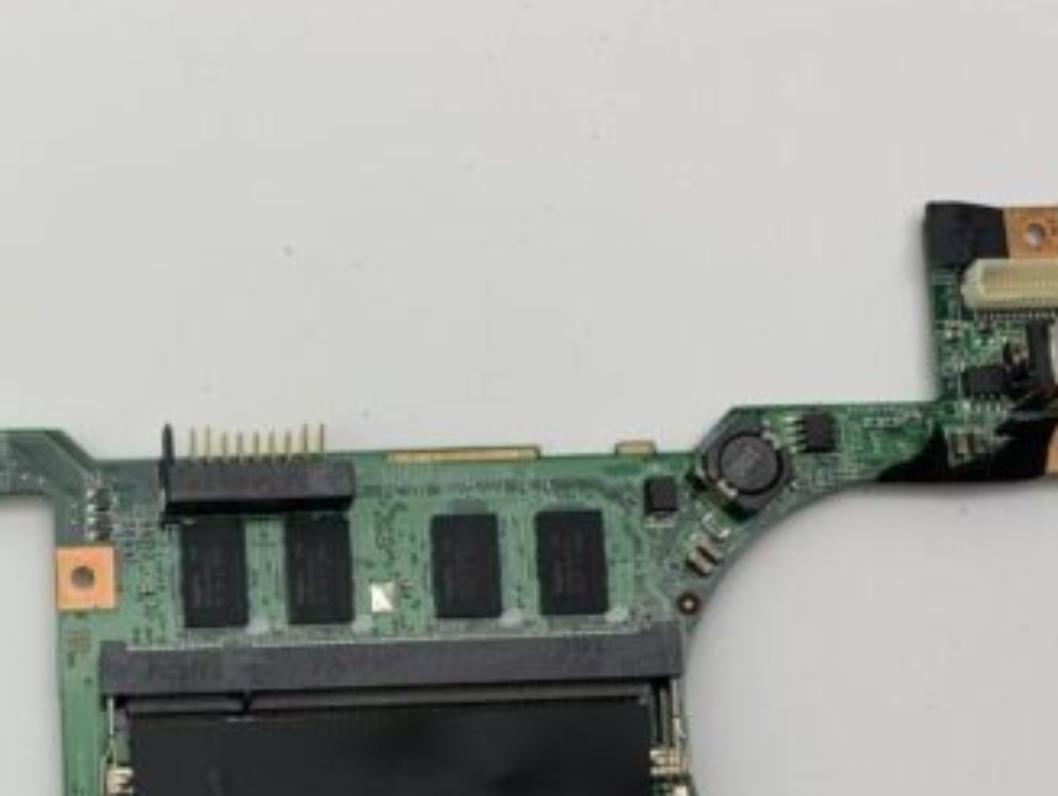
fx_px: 1866
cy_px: 786
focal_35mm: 61
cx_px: 97
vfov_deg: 23.1
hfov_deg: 30.2
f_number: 1.8
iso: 25
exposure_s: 1/238
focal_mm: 4.25
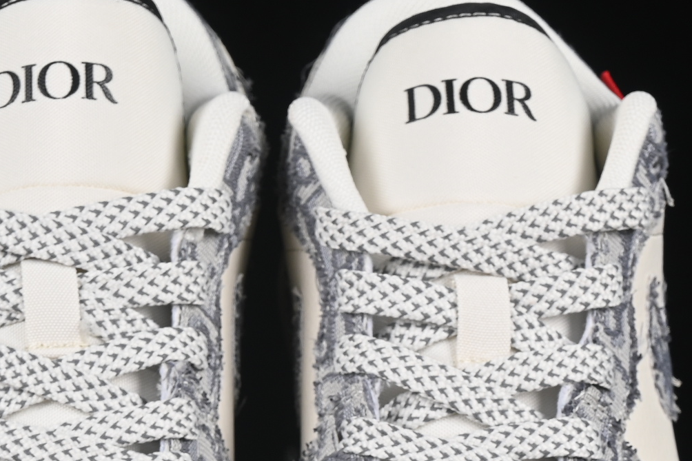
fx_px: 3997
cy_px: 576
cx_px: 252
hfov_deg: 9.9
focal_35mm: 208
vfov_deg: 6.6
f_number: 8
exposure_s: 1/80
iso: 160
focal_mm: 50
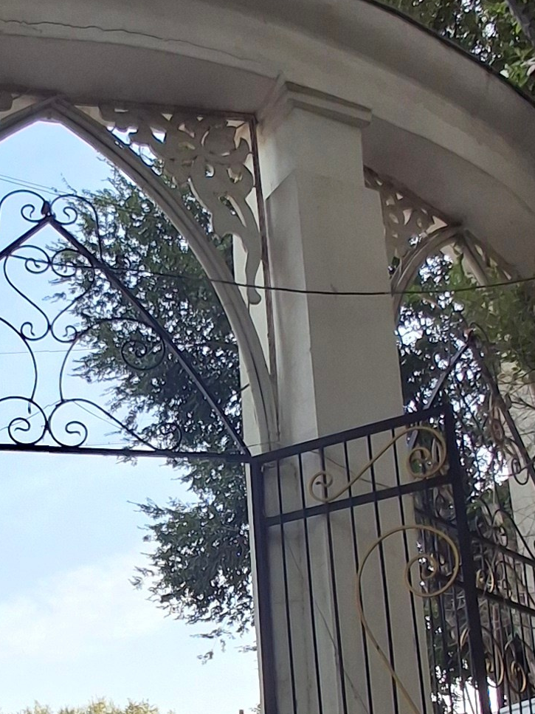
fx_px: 1113
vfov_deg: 34.9
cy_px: 522
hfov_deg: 26.5
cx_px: 97
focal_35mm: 54
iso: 40
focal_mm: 1.64
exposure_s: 1/222
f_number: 2.2
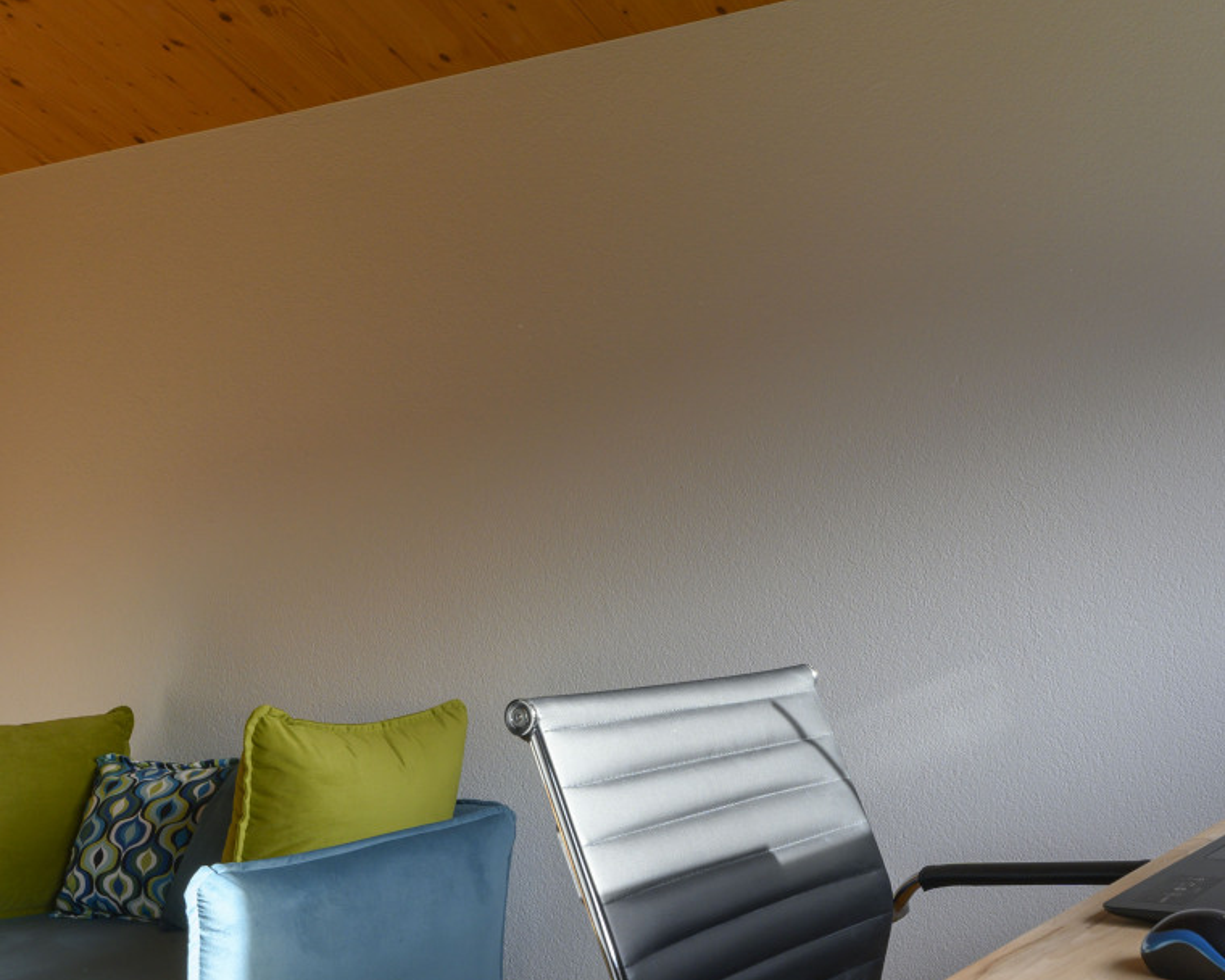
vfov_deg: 39.9
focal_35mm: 37
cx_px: 977
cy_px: 609
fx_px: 1341
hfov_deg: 46.5
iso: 400
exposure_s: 1/40
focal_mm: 20
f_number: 10
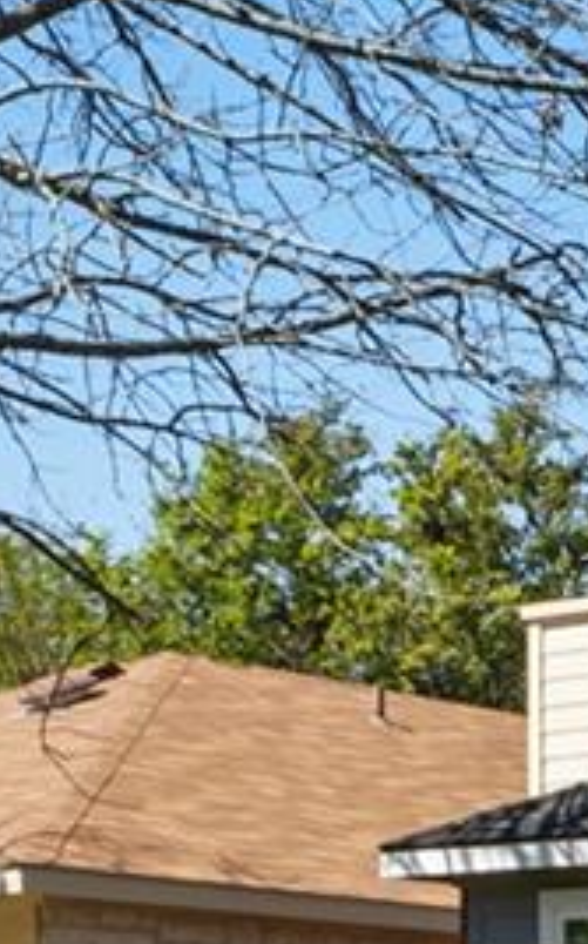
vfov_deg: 16.7
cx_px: 1426
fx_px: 3006
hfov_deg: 9.8
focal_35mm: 117
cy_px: 1280
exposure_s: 1/30
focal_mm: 10
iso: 250
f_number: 11
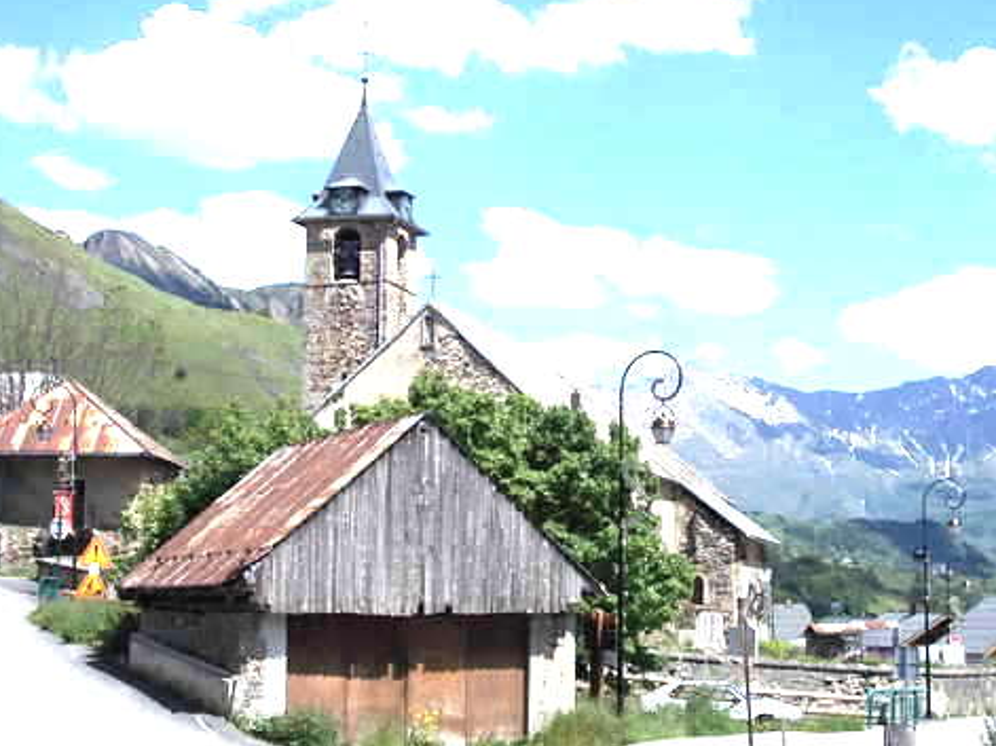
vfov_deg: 22.6
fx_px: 1870
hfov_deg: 29.8
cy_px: 395
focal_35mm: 65
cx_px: 518
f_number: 7.2
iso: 80
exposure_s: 1/400
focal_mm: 7.2
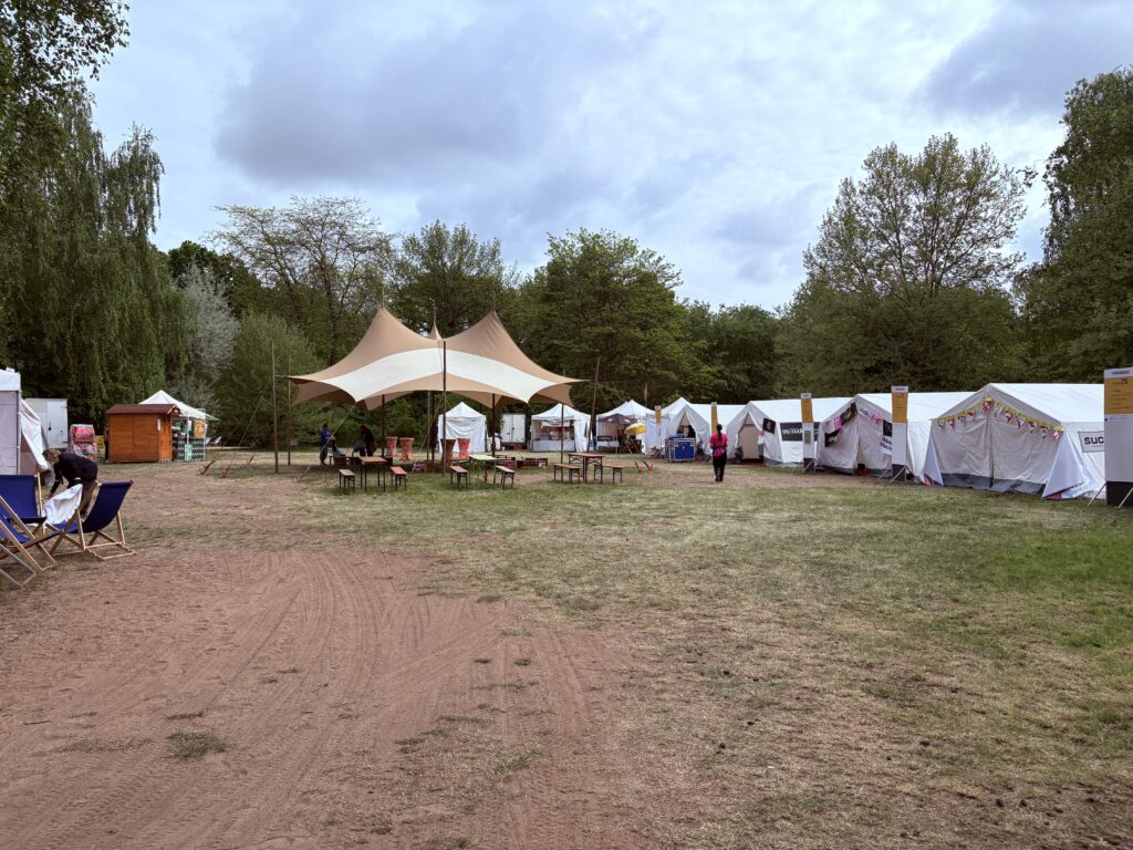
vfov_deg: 53.1
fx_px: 851
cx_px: 566
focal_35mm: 26
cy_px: 425
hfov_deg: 67.3
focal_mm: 5.96
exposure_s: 1/2865
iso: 50
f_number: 1.6
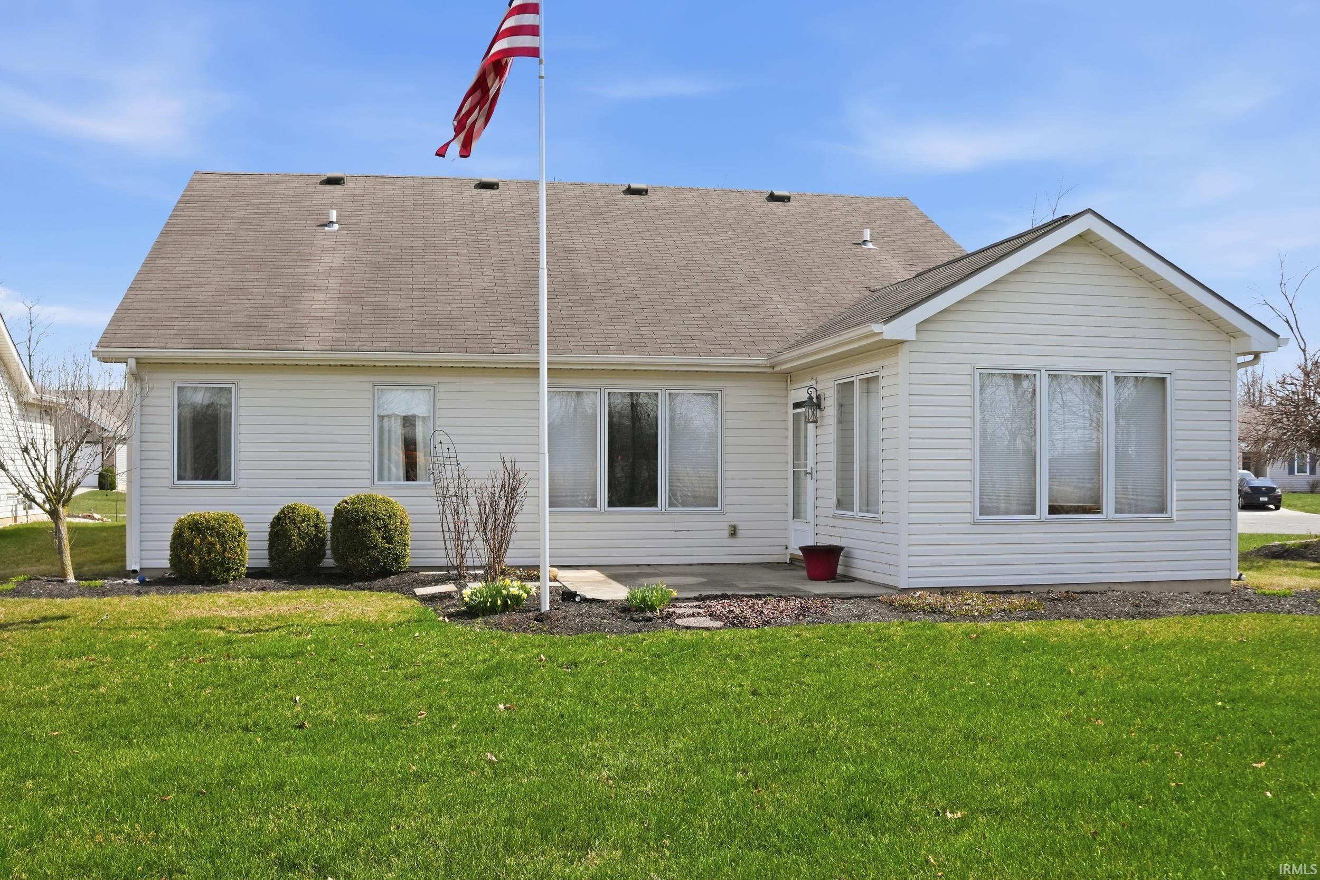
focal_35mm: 34
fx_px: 1265
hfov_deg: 55.1
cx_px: 660
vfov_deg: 38.4
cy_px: 440
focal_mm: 23
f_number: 5
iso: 800
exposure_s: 1/4000
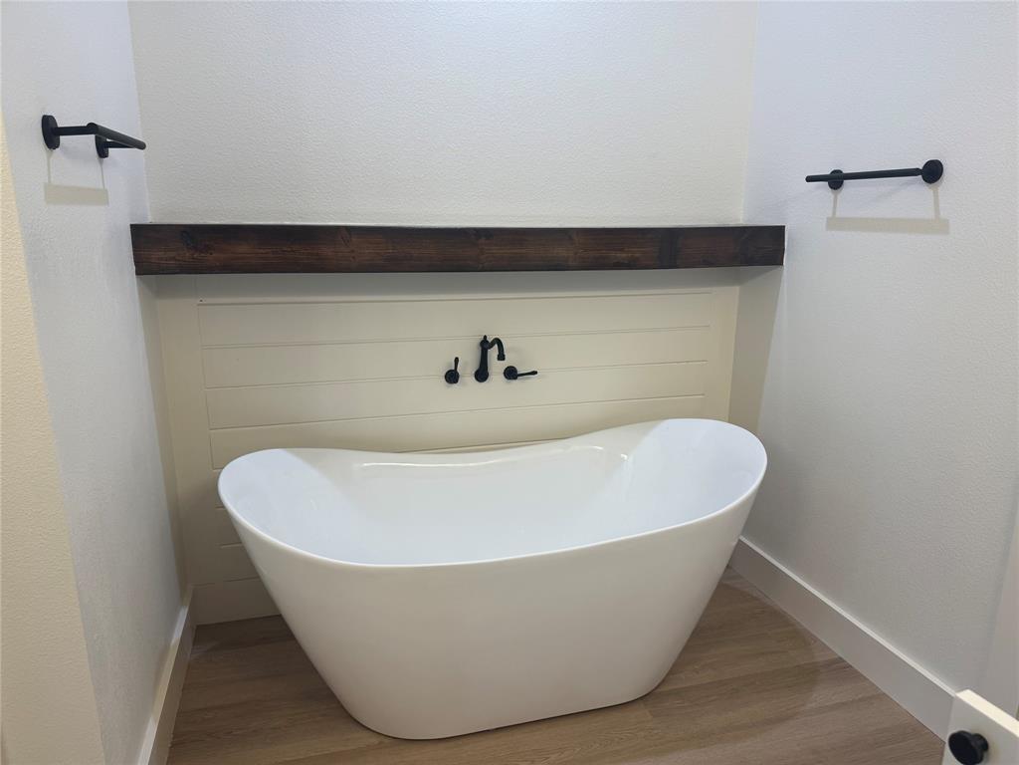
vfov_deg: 56.8
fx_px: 706
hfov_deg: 71.6
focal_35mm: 24
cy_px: 382
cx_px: 510
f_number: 1.78
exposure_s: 1/120
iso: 125
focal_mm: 6.76
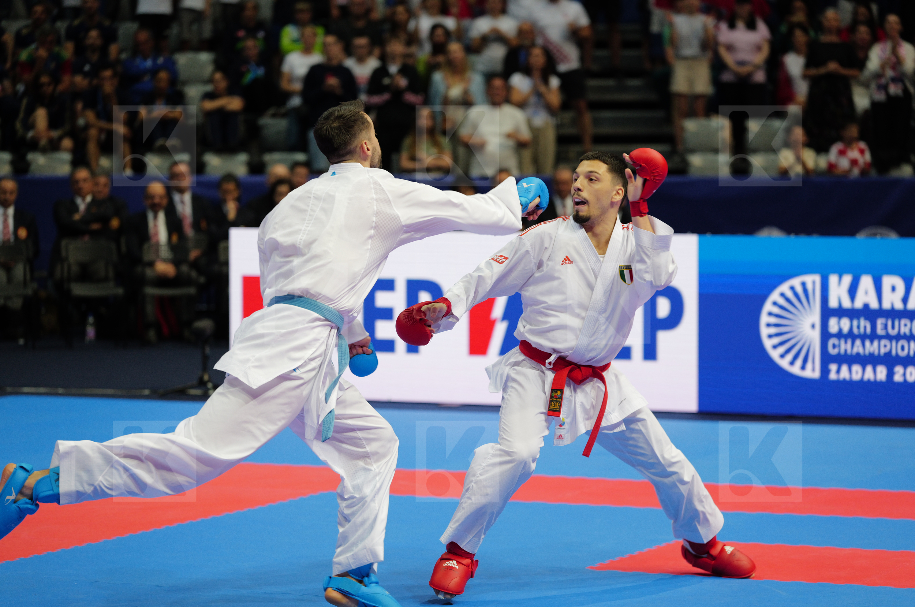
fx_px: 3197
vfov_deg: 10.8
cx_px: 458
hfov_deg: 16.3
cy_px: 304
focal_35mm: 126
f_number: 2.8
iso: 1600
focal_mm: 126
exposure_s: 1/1000
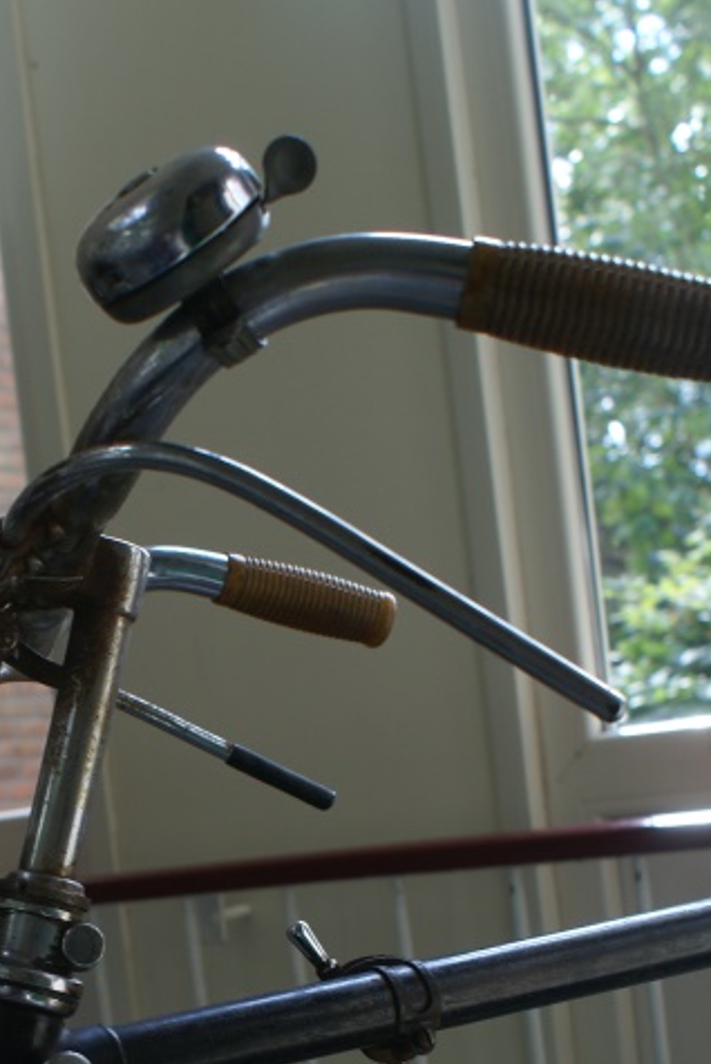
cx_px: 48
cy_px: 970
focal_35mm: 71
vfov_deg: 27.4
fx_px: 2100
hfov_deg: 18.8
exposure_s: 1/40
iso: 100
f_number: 4.5
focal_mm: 22
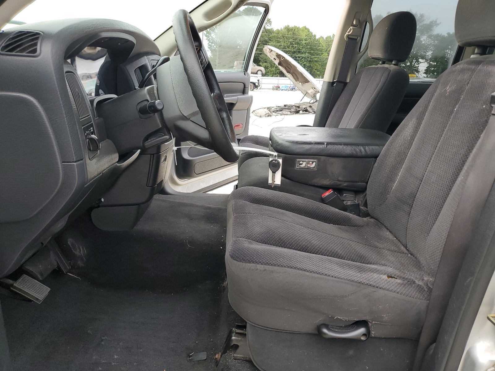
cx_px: 248
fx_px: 372
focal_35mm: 26
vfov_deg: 53.1
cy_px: 186
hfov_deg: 67.3
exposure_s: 1/120
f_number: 1.5
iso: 55
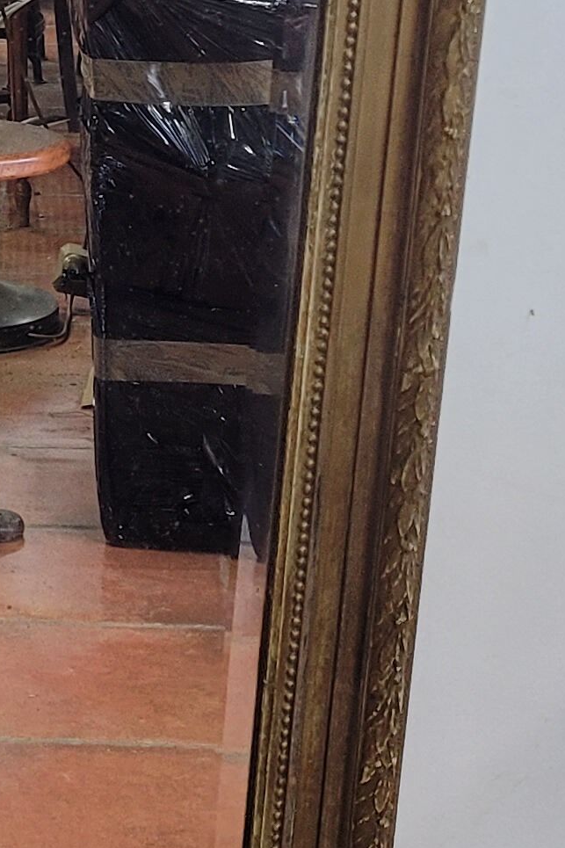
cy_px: 41
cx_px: -296
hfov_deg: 11.6
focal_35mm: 113
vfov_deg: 17.8
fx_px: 2661
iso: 200
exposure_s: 1/50
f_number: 1.8
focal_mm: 5.4
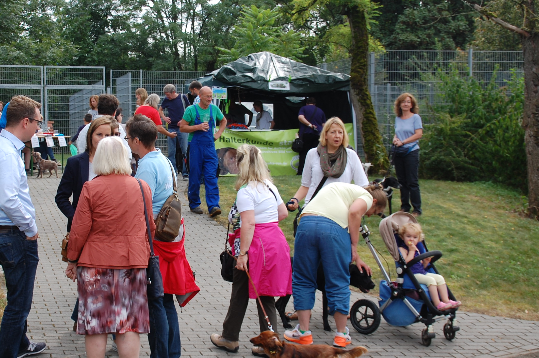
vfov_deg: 20.0
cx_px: 181
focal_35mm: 68
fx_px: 1017
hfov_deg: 29.5
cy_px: 192
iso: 200
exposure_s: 1/200
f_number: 8
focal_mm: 32
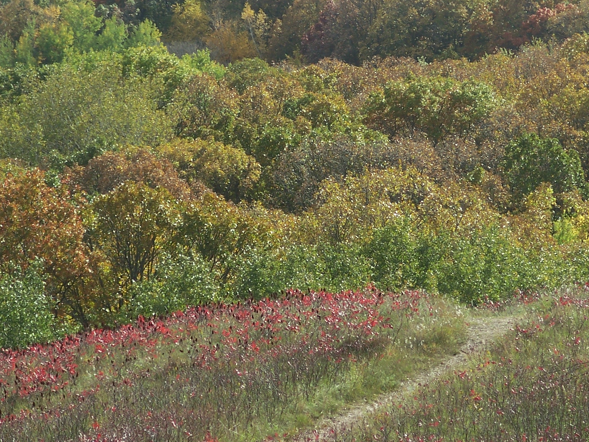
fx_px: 4866
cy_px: 153
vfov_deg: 5.2
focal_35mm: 286
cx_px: 372
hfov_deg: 6.9
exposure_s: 1/400
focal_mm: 32.9
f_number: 4
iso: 64
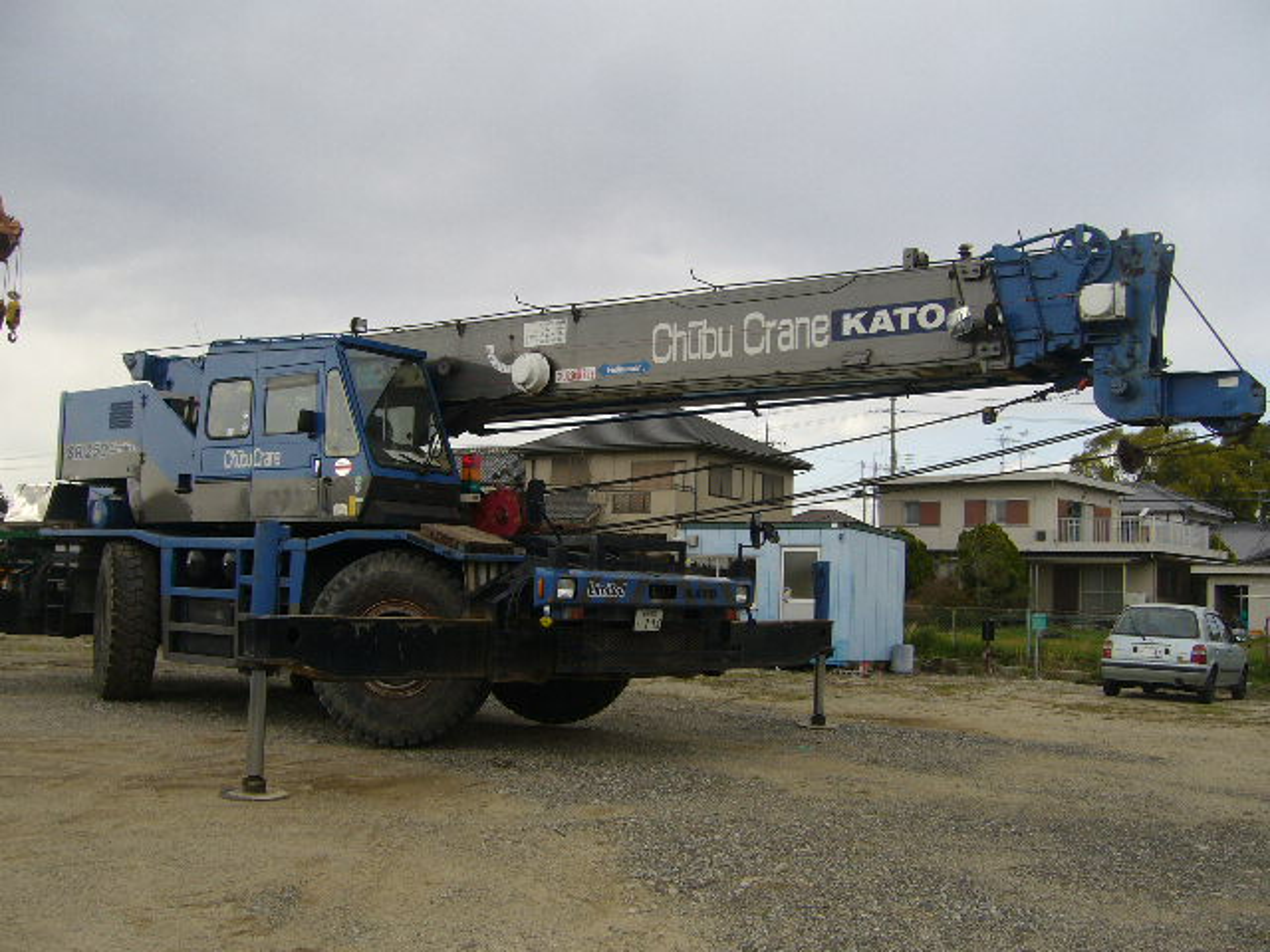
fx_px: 1284
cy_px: 476
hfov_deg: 52.6
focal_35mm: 35
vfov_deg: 40.7
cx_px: 635
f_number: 5.6
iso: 80
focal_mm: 5.8
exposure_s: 1/200
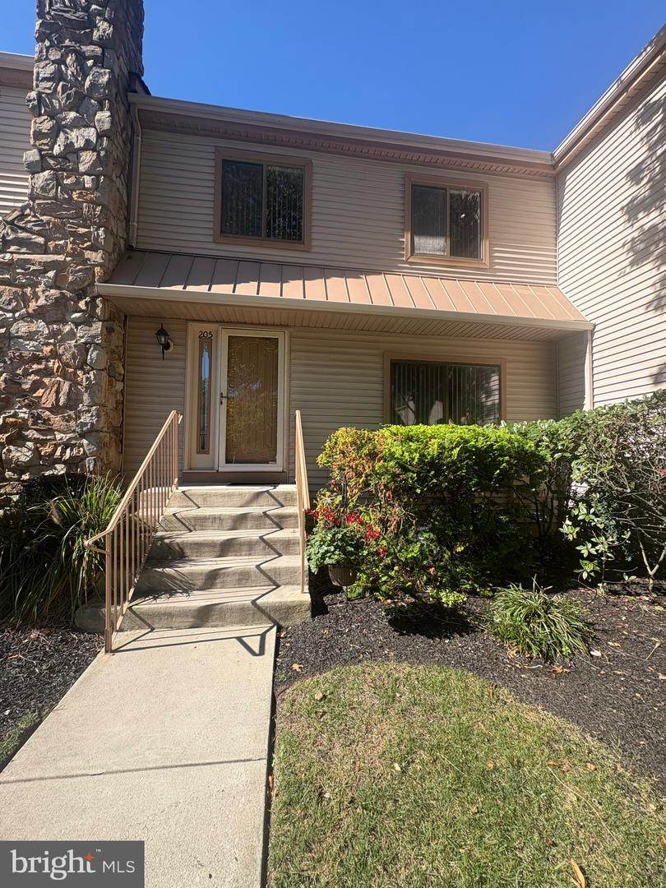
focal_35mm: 14
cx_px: 333
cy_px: 444
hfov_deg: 85.7
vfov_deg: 102.1
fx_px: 359
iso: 40
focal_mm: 2.22
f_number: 2.2
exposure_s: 1/669
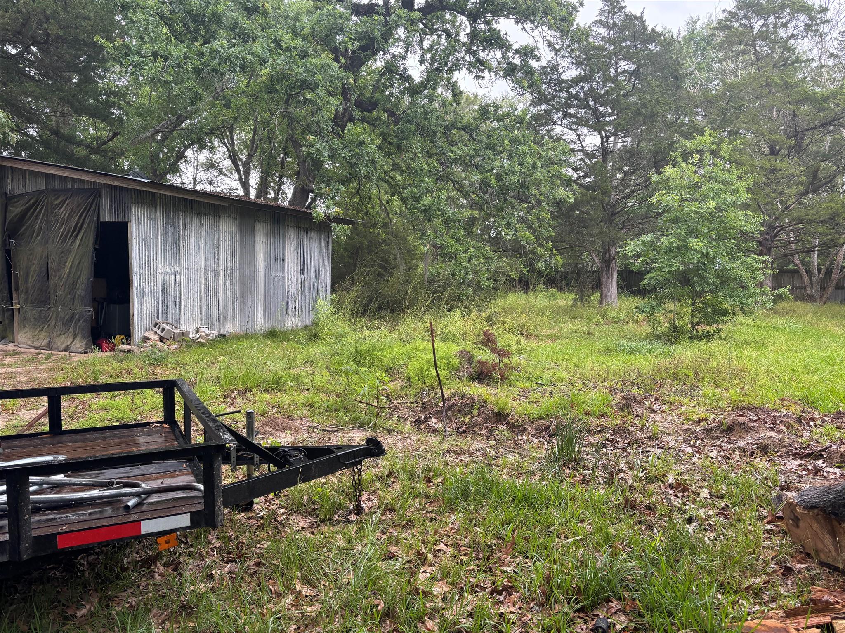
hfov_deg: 67.3
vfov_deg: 53.1
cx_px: 422
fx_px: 635
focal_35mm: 26
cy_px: 316
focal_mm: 5.96
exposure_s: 1/205
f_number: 1.6
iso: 50
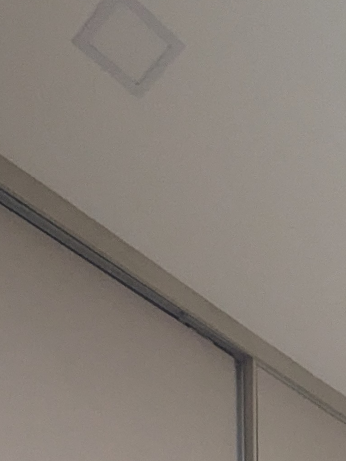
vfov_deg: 17.9
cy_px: 967
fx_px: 852
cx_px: 308
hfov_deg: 22.4
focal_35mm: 64
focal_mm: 1.83
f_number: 2.2
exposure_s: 1/24
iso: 244
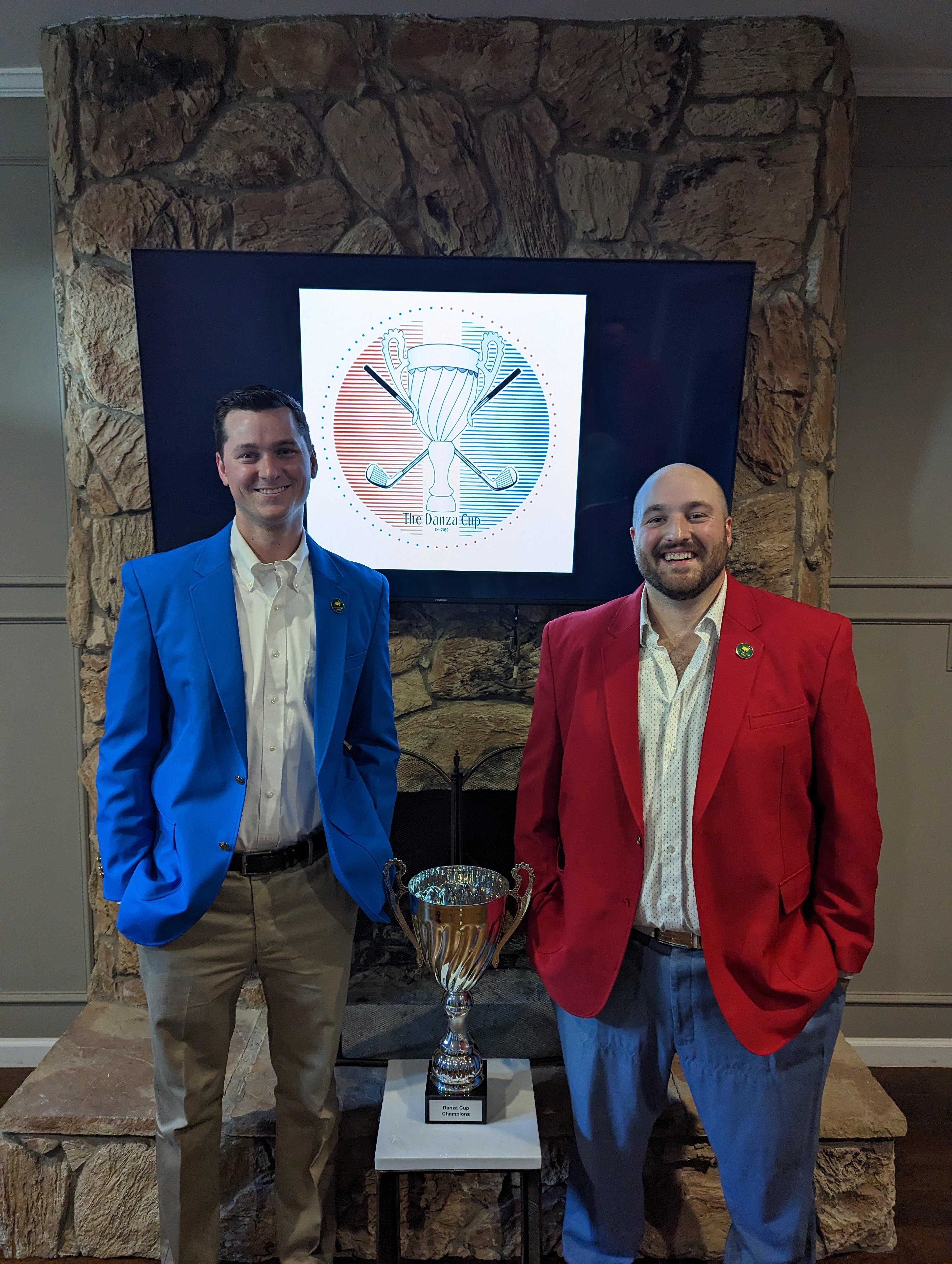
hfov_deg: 56.9
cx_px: 476
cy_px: 632
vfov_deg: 71.5
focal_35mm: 24
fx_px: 878
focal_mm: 6.81
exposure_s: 1/120
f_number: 1.85
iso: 370
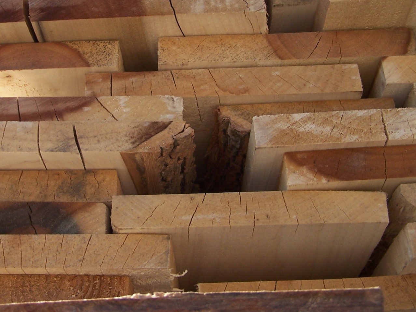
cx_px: 167
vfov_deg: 23.9
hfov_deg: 31.6
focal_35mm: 61
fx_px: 733
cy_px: 107
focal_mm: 6.3
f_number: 2.8
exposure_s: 1/500
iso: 80
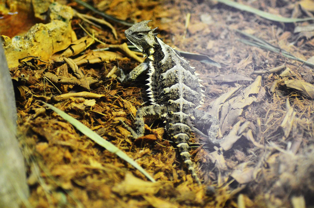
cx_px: 157
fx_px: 1436
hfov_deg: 12.5
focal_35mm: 165
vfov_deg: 8.3
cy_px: 104
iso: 1600
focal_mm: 110
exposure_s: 1/125
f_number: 4
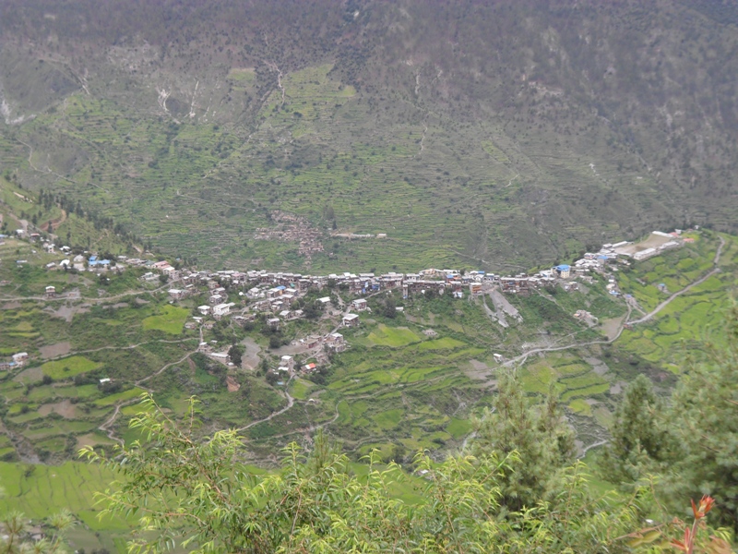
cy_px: 277
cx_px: 369
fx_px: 1386
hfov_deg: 29.8
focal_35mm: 65
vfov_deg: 22.6
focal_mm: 11.7
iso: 80
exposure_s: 1/350
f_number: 4.2
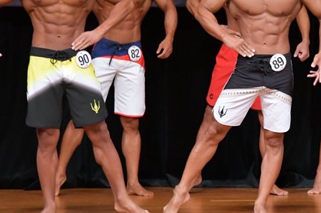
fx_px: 4366
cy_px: 62
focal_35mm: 490
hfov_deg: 4.2
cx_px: 271
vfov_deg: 2.8
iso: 5000
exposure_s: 1/400
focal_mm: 180
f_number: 5.6
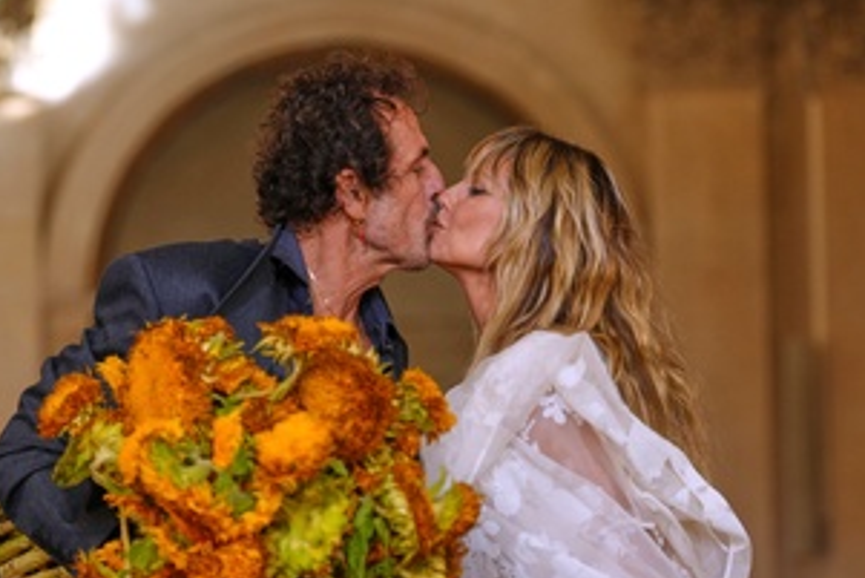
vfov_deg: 7.0
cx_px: 388
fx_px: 4736
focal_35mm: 197
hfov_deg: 10.4
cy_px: 433
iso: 400
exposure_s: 1/640
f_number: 2.8
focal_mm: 116
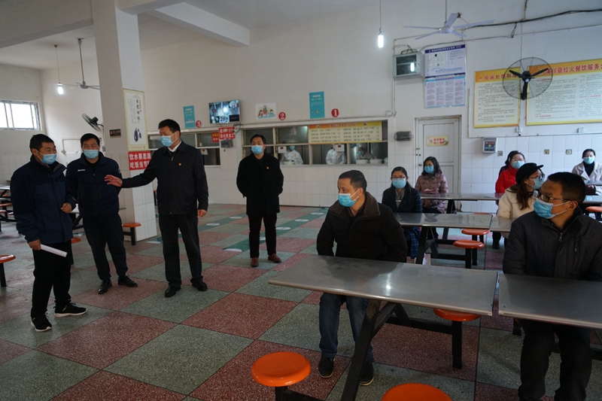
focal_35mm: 24
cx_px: 301
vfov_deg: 53.1
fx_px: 401
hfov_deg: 73.8
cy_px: 200
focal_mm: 24
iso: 800
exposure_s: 1/60
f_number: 3.5
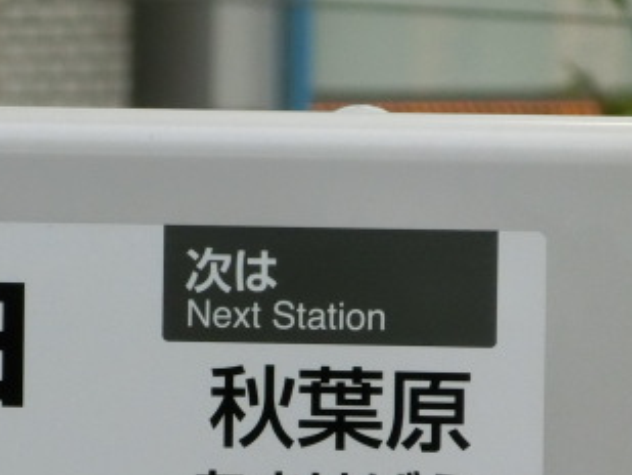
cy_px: 473
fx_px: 17041
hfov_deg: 2.1
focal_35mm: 933
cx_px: 0
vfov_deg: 1.6
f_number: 5.9
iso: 800
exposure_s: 1/160
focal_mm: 81
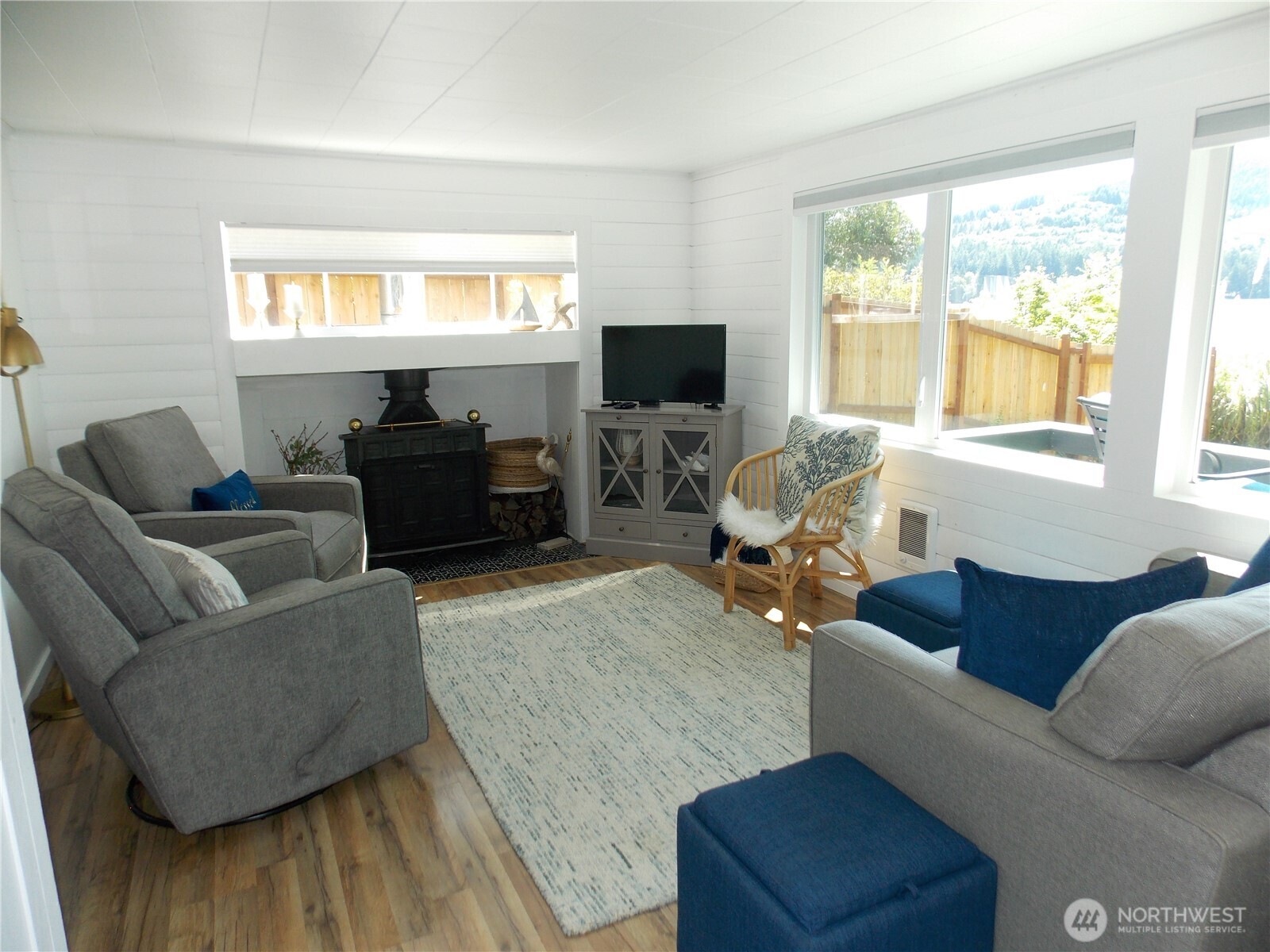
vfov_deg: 58.9
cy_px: 476
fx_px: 844
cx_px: 635
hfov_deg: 73.9
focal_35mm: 23
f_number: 3.1
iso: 80
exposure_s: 1/50
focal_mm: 4
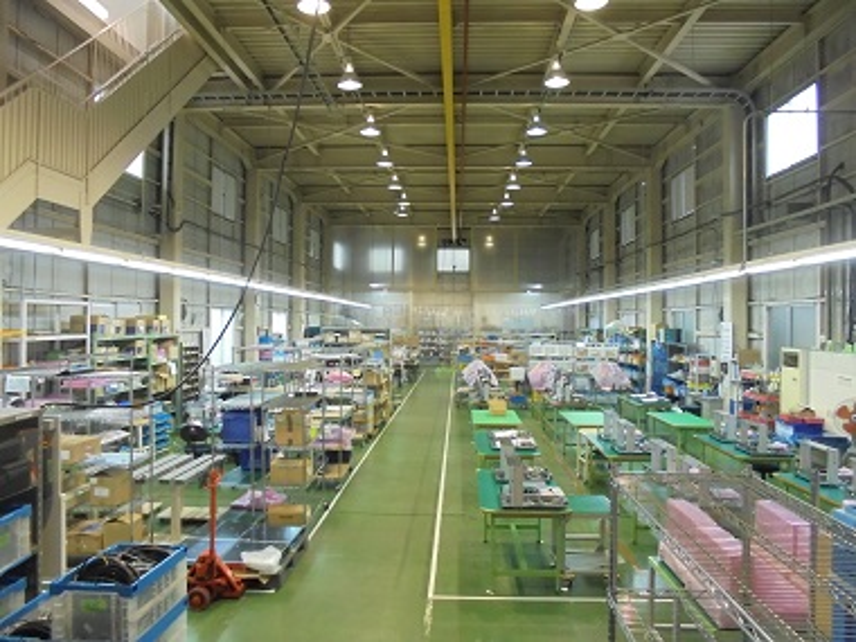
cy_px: 321
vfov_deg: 53.1
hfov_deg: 67.3
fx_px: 643
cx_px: 428
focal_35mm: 26
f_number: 3.5
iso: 320
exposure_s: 1/30
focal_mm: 4.6
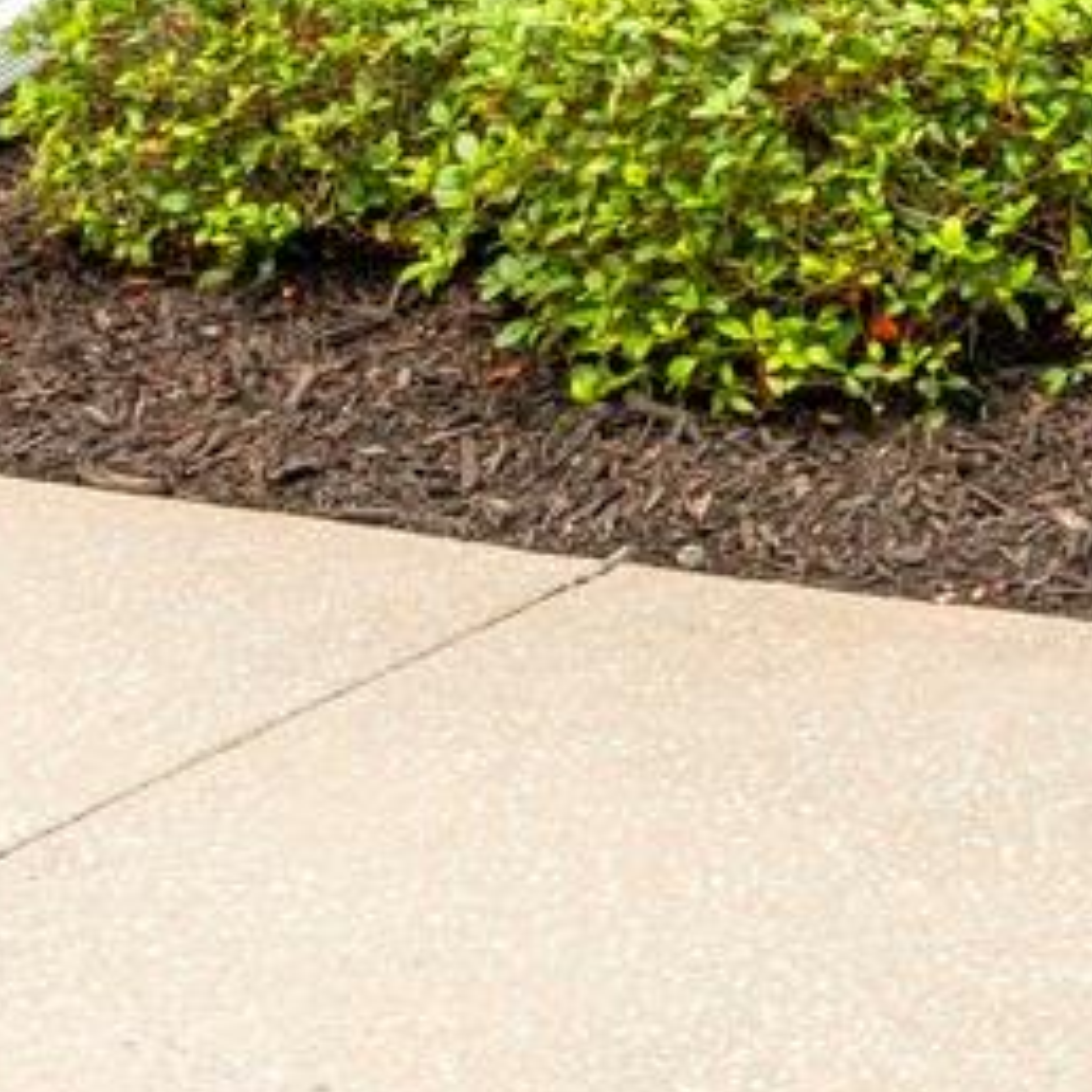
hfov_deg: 16.3
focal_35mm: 100
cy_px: -417
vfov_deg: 16.3
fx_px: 3569
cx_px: 1503
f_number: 8
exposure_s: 1/100
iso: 250
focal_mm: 19
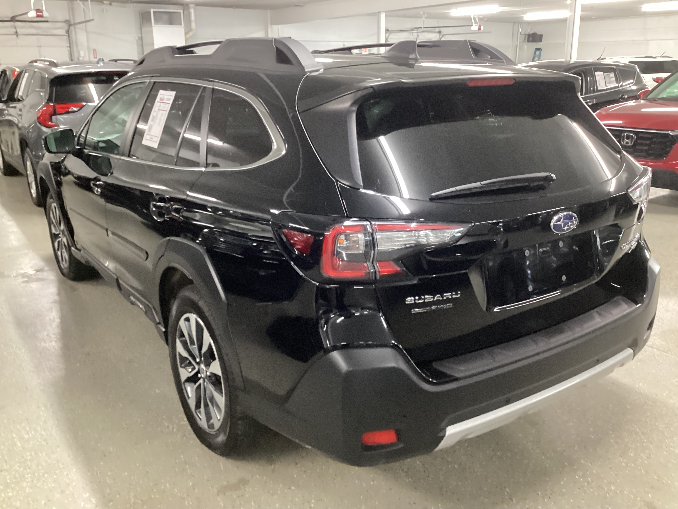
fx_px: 607
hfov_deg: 58.4
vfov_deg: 45.4
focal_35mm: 31
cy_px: 254
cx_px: 339
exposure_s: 1/33
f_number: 2.4
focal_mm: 3.3
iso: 400
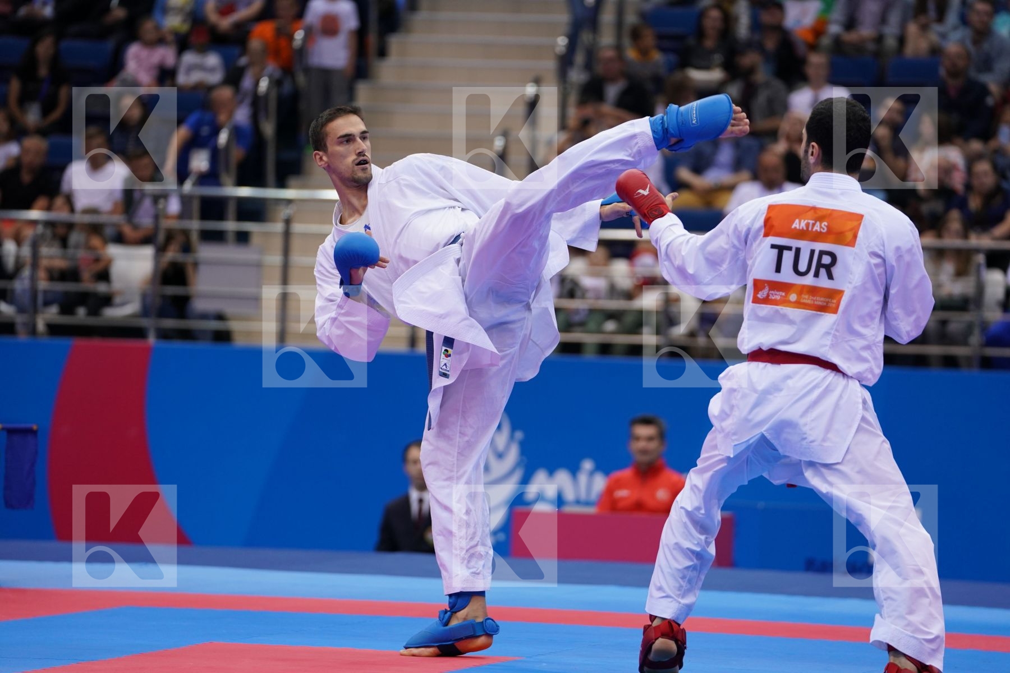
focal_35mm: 174
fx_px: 4881
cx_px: 505
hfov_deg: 11.8
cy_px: 336
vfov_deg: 7.9
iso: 1250
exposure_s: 1/1000
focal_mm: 174
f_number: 2.8
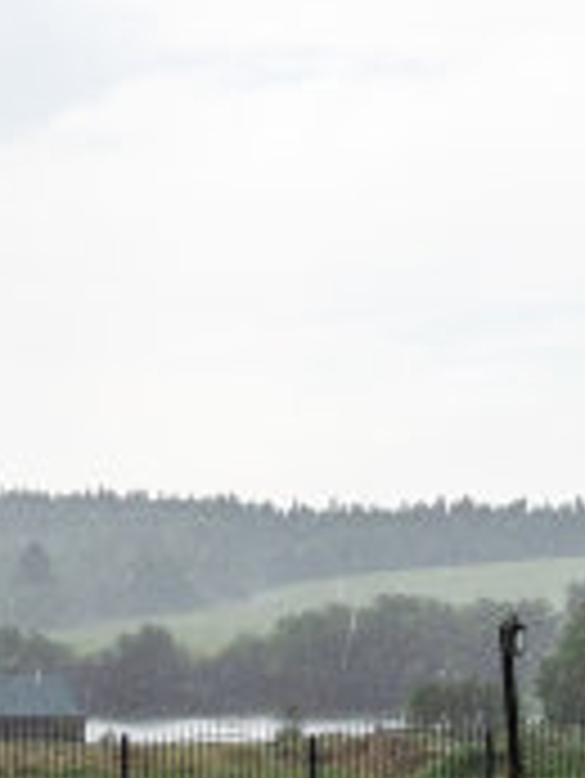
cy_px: 551
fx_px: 2386
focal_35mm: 106
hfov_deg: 13.9
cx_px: 58
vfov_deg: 18.5
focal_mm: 15
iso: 400
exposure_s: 1/800
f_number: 5
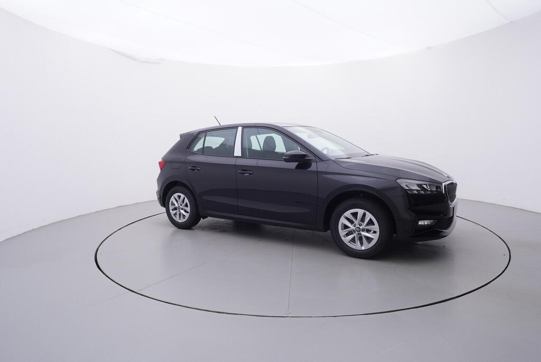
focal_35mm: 22
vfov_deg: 56.2
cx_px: 270
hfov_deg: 77.3
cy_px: 181
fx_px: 338
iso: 200
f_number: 5
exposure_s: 1/80
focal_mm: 15
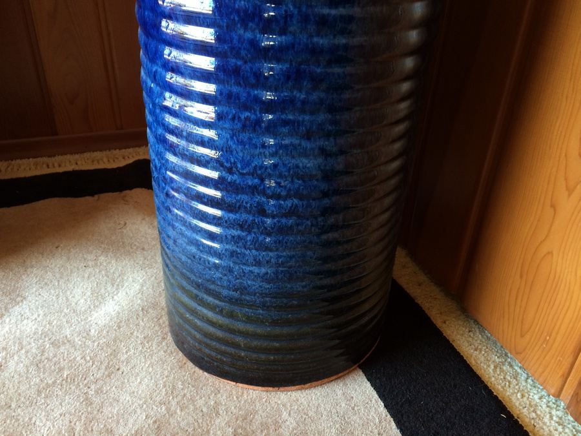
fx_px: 504
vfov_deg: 46.8
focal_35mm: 30
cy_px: 218
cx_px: 290
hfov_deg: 60.0
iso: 80
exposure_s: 1/30
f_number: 2.2
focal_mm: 4.12
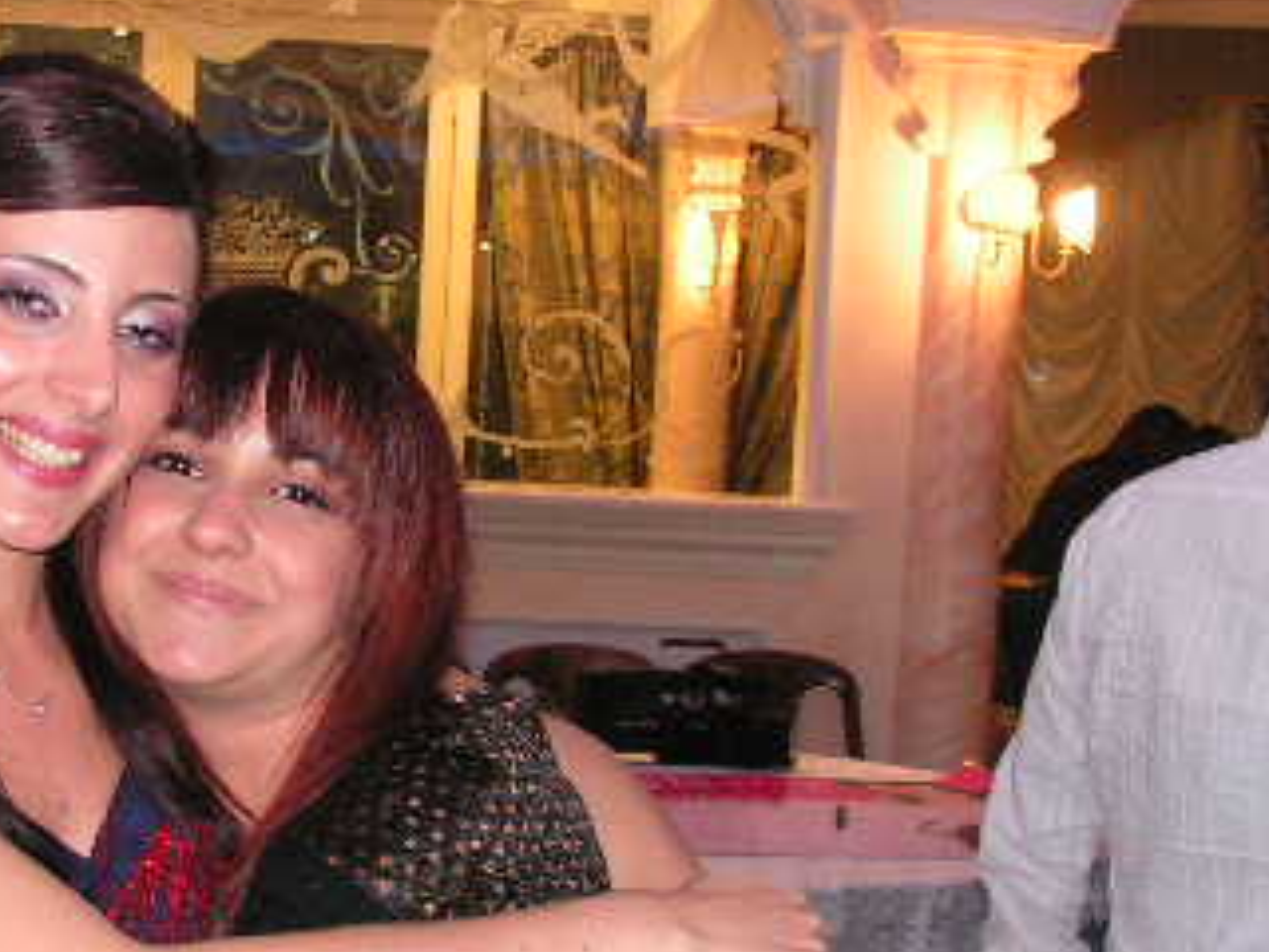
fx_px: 2639
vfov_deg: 20.4
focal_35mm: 72
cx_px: 266
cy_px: 603
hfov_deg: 26.6
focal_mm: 6
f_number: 3.2
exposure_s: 1/40
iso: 200
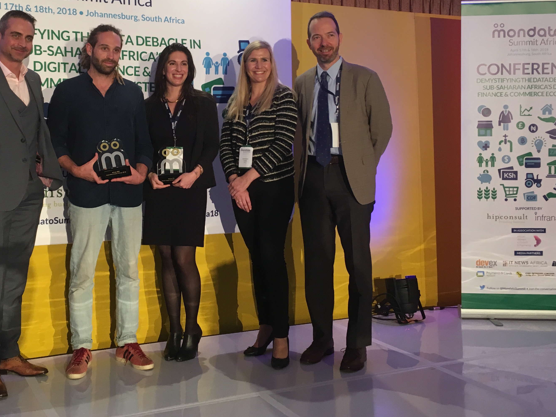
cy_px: 123
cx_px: 223
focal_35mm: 44
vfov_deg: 32.5
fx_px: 707
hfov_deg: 42.7
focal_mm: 4.15
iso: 80
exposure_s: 1/33
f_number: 2.2
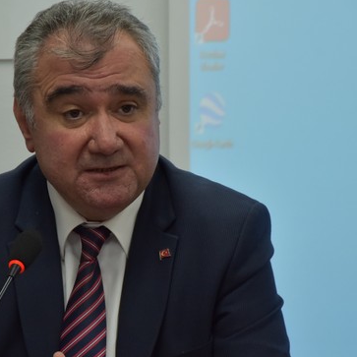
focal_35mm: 301
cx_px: 91
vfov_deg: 5.8
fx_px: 3512
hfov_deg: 5.8
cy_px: 207
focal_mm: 116
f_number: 5.6
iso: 800
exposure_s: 1/125
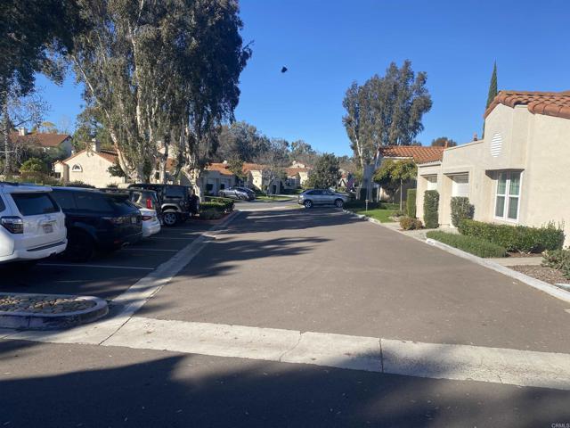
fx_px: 428
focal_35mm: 26
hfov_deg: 67.3
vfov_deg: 53.1
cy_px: 214
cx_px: 285
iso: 32
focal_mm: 4.25
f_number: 1.8
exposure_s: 1/2066
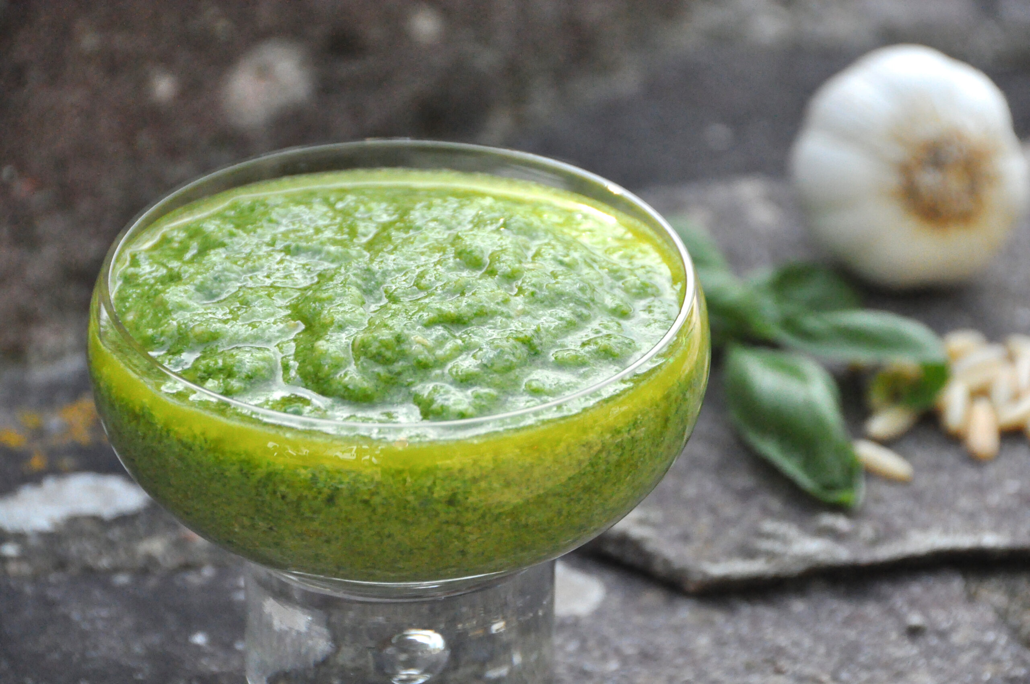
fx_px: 8572
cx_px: 515
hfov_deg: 6.9
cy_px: 342
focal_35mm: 300
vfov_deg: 4.6
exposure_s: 1/3200
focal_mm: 200
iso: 3200
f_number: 7.1
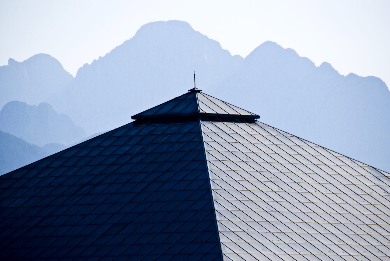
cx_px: 195
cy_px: 130
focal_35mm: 300
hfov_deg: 6.9
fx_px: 3254
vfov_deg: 4.6
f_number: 6.3
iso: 100
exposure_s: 1/1250
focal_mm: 200
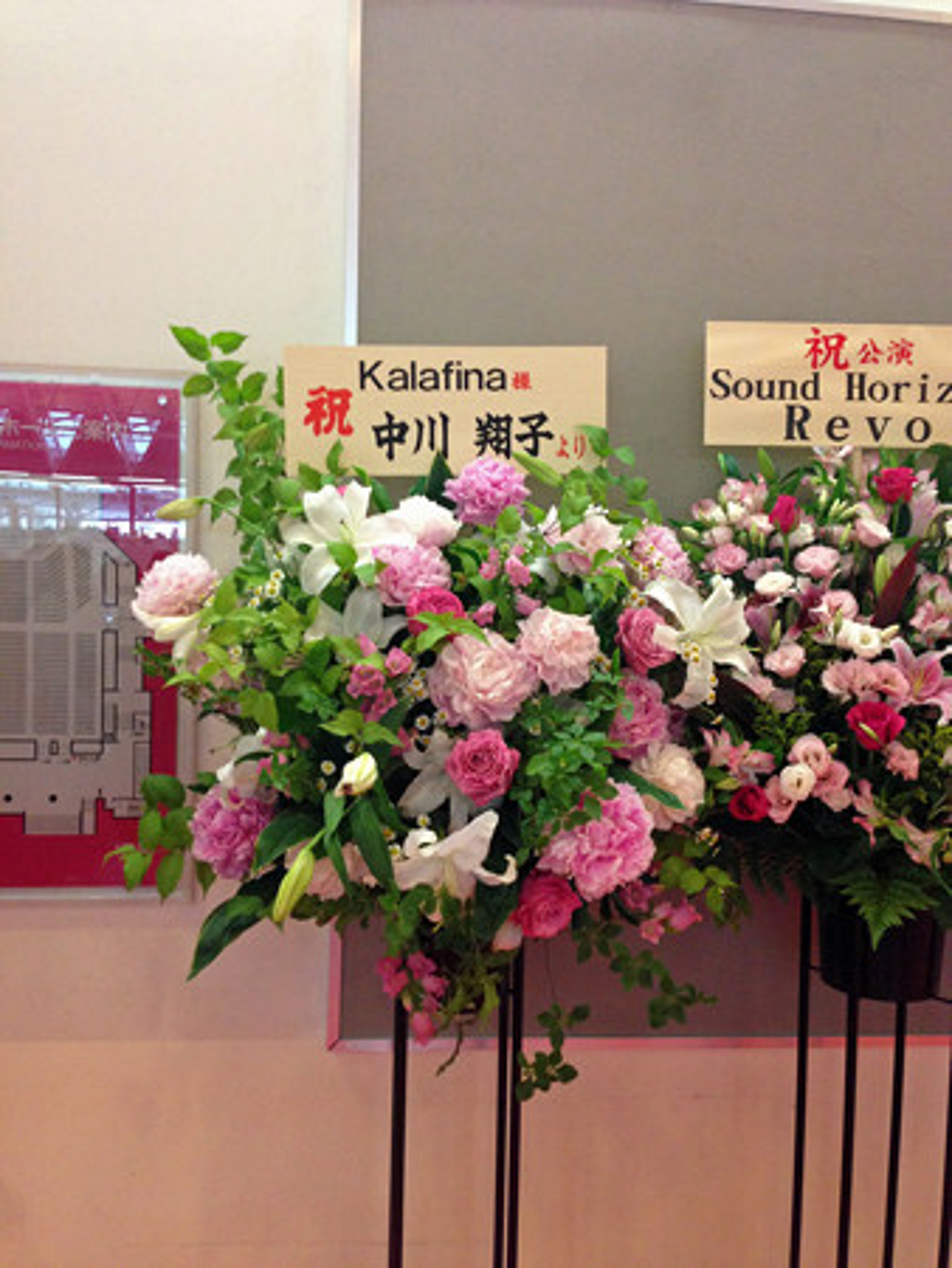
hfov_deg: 43.0
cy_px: 634
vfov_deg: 55.3
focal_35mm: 33
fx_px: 1209
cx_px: 476
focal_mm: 4.13
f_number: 2.4
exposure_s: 1/20
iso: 250
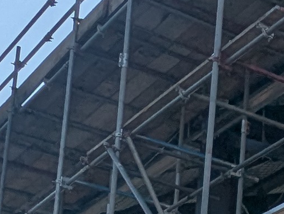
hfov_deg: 13.2
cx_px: 582
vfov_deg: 10.8
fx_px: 1043
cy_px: 414
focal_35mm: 127
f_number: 2.2
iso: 50
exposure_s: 1/4695
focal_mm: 2.35
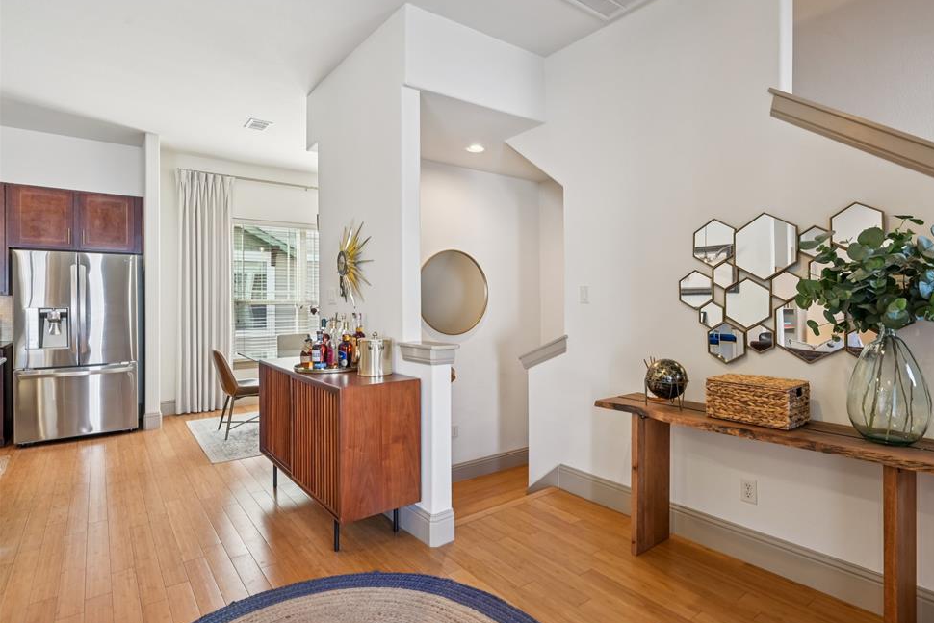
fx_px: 493
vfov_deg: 64.6
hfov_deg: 86.8
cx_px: 492
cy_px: 302
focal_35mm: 19
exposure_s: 1/10
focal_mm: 18
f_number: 8
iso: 400
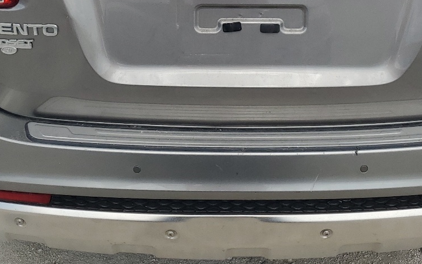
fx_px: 679
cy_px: -28
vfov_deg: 20.9
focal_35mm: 59
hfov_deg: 34.5
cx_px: 228
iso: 50
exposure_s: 1/2500
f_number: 1.5
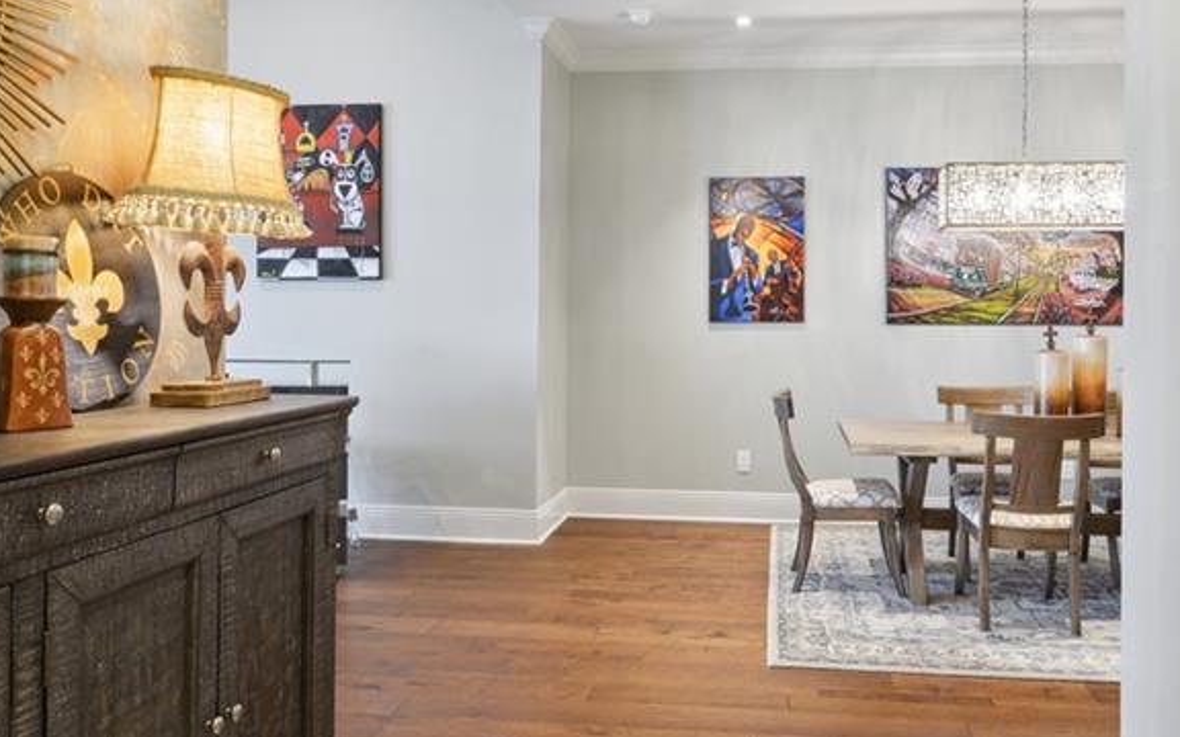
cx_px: 678
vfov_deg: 43.0
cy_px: 303
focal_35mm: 29
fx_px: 933
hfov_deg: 64.3
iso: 400
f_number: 11
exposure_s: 1/2.5
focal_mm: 16
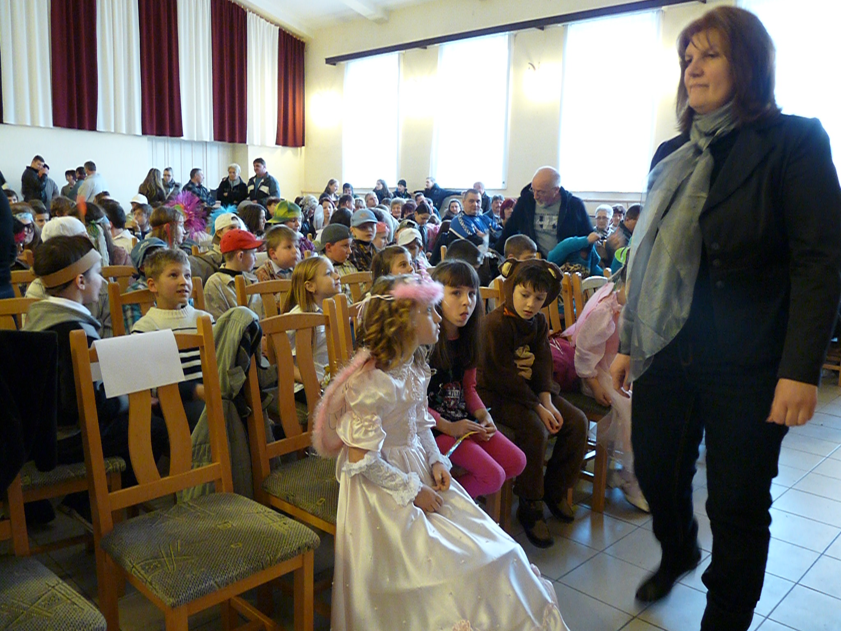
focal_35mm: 28
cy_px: 316
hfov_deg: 63.4
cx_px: 420
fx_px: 680
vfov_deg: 49.7
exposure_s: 1/15
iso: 800
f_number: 2.8
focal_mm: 5.1
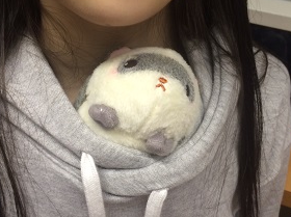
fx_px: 352
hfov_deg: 44.9
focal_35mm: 42
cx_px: 149
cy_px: 115
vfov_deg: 34.2
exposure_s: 1/33
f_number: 2.2
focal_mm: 4.15
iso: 100
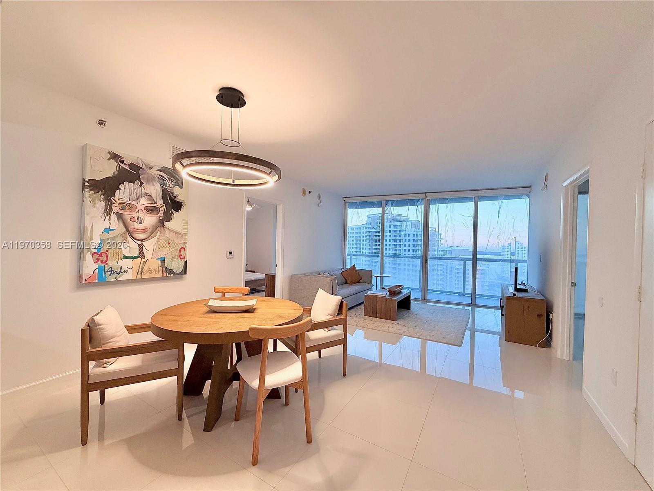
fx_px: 265
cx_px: 327
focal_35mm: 14
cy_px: 246
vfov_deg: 85.7
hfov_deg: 102.1
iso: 320
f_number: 2.2
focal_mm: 2.22
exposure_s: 1/120
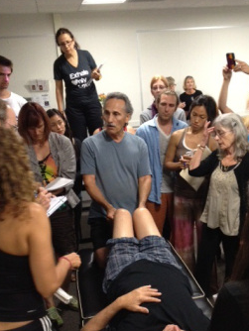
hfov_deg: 30.8
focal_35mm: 47
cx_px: 152
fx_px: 450
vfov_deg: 40.2
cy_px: 203
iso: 400
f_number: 2.4
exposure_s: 1/20
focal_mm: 4.28
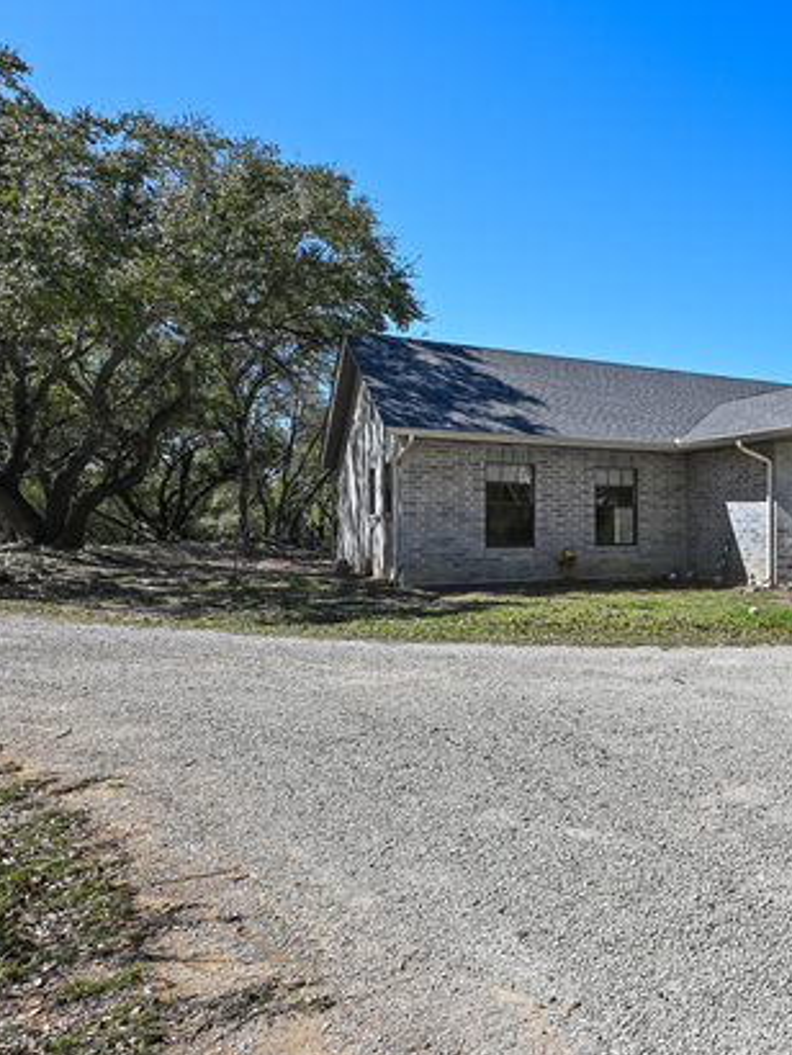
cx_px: 753
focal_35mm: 27
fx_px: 823
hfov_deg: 45.2
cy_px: 524
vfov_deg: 65.3
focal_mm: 12
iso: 100
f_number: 7.1
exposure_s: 1/250
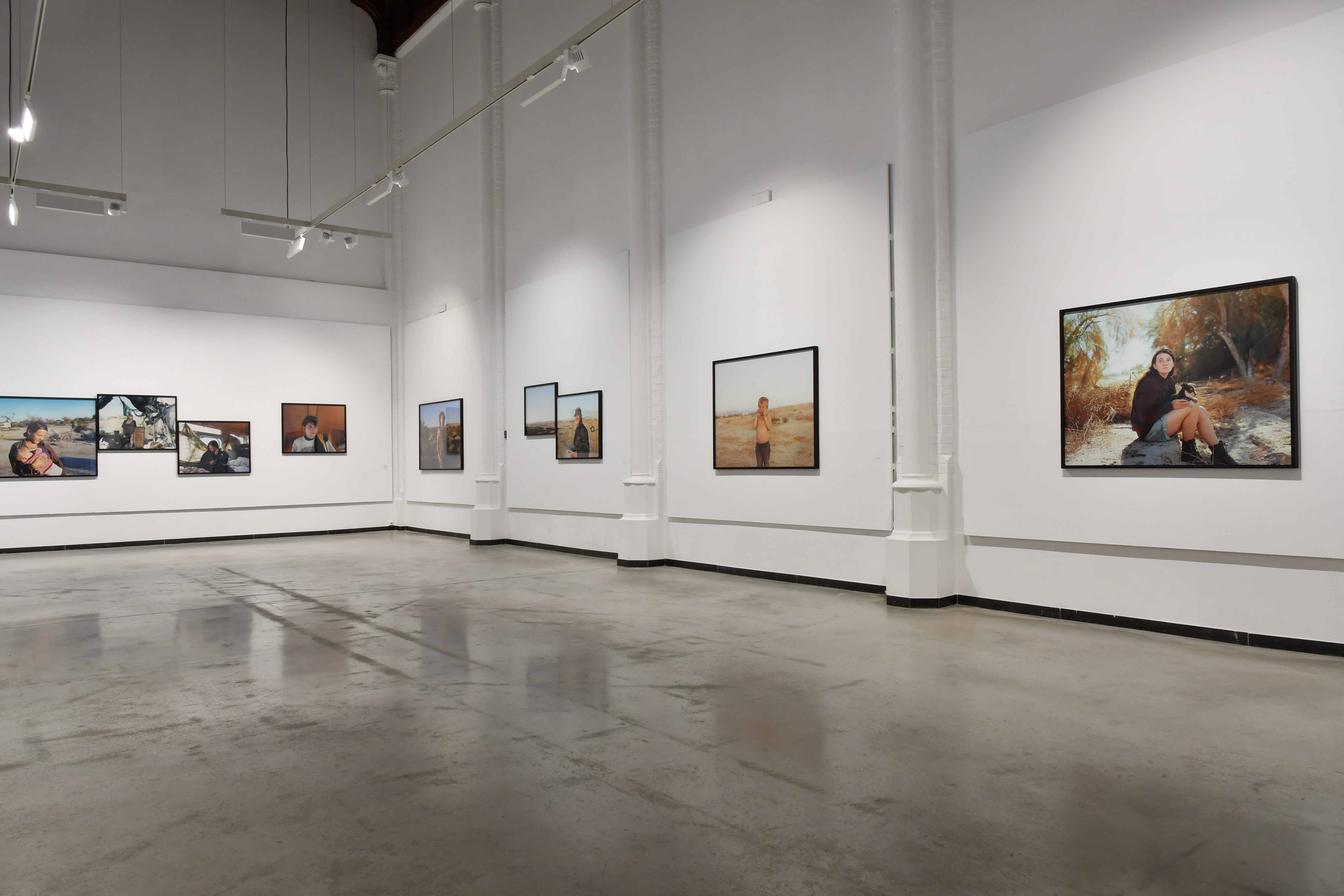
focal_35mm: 24
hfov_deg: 73.7
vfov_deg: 53.1
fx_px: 896
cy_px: 448
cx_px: 672
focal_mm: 16
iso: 400
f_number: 8
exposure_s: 1/25
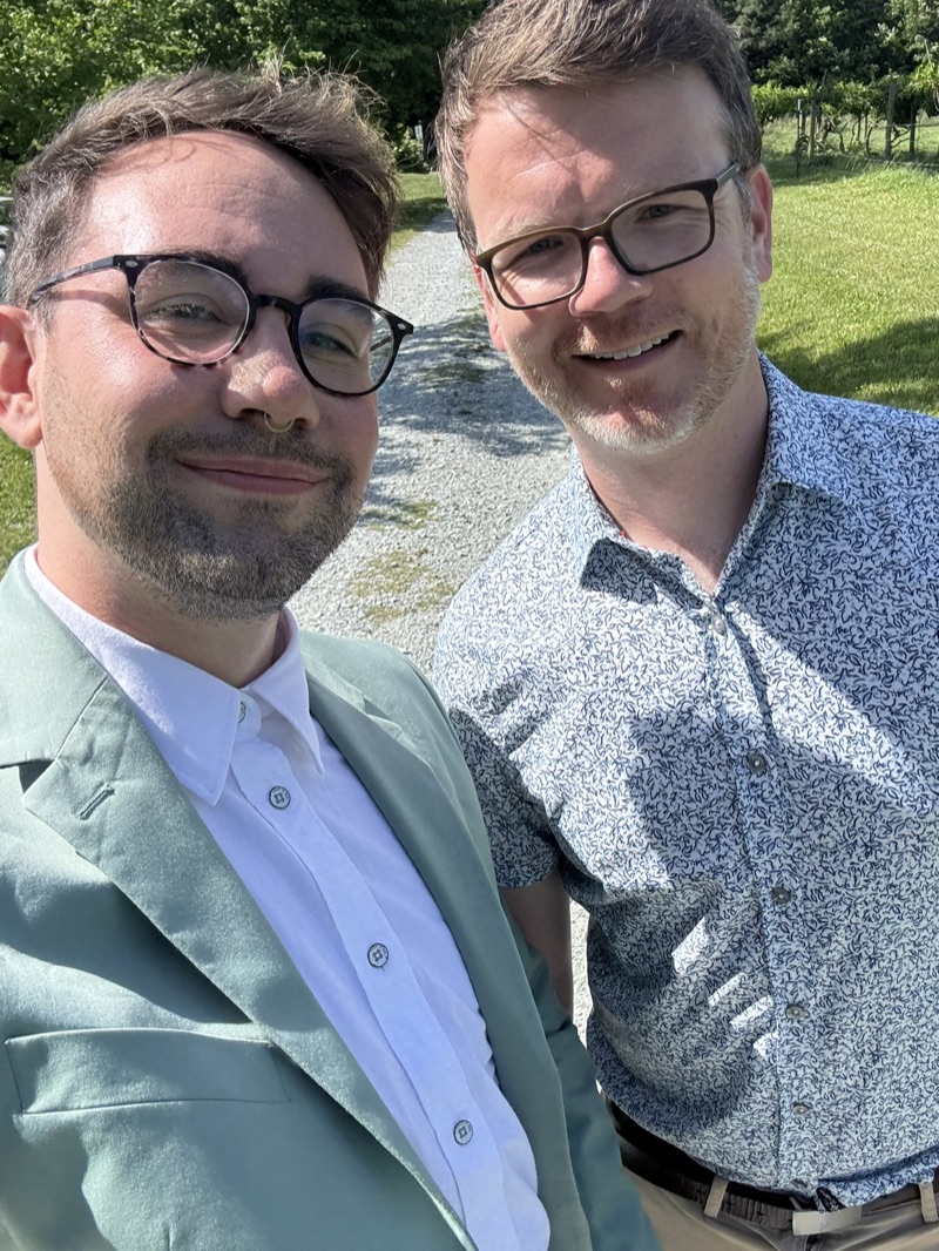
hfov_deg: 46.8
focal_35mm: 30
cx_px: 470
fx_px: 1085
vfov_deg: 60.0
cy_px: 626
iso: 25
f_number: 1.9
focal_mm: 2.69
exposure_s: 1/720
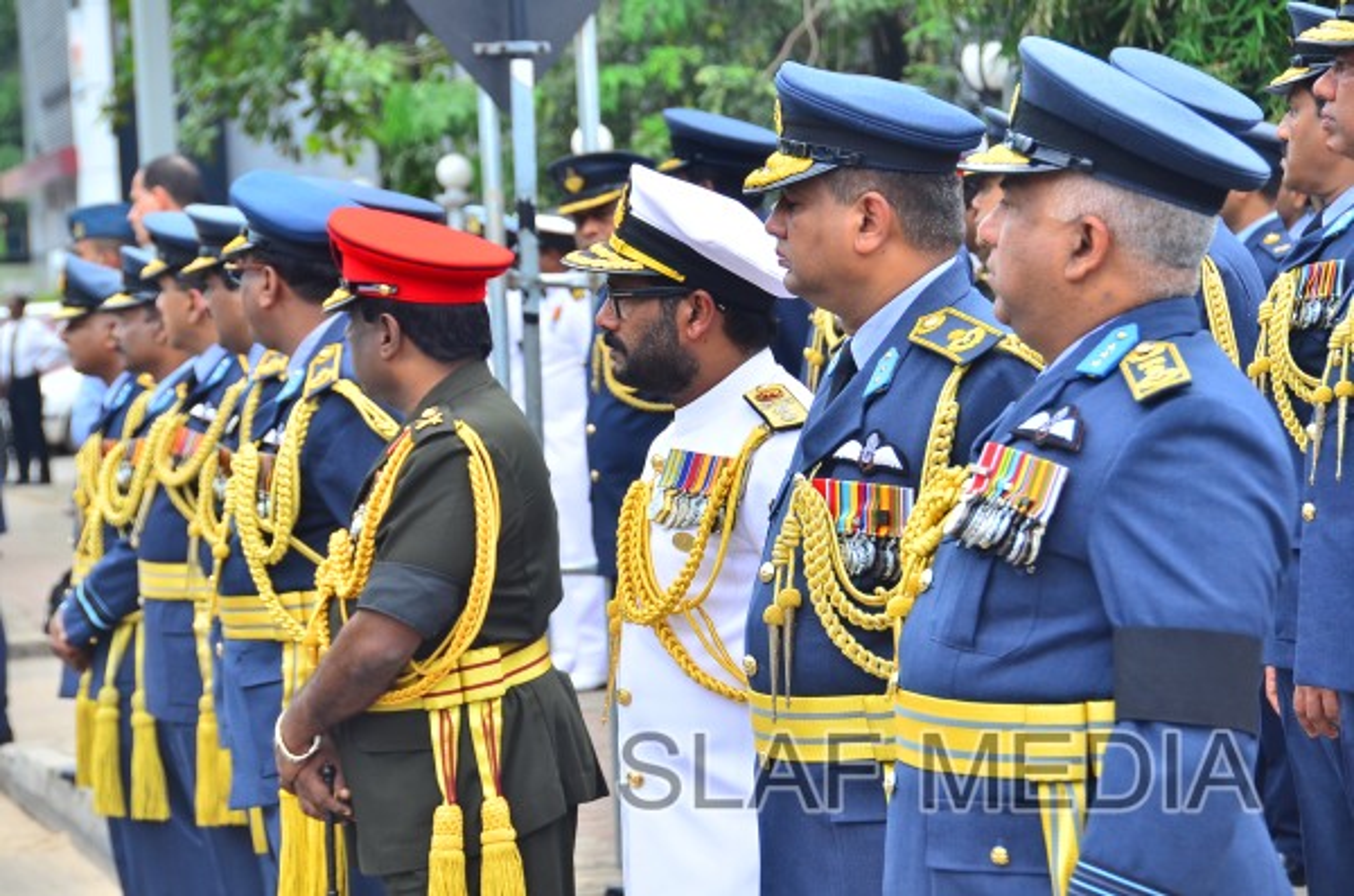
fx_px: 4503
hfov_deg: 17.1
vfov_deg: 11.4
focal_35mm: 120
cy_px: 448
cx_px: 677
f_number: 6.3
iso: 250
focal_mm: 80
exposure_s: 1/160
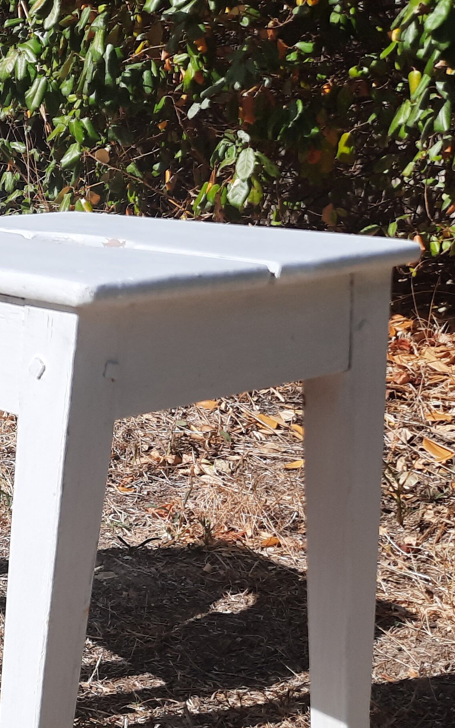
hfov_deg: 19.8
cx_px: -196
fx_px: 1151
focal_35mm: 58
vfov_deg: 34.7
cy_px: 491
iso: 32
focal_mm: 4.6
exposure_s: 1/1414
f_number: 2
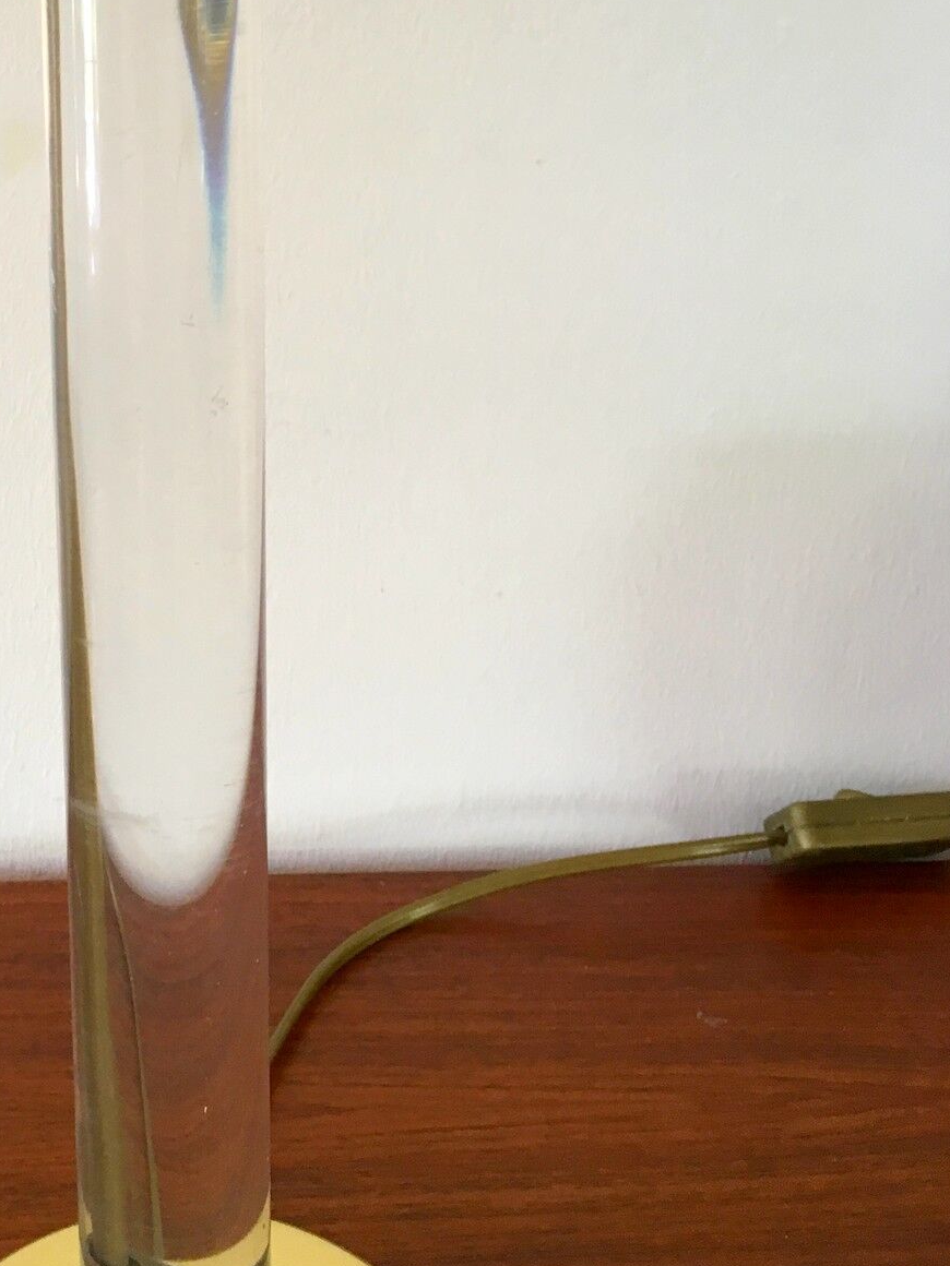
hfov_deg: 28.3
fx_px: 1830
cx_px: 152
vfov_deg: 36.9
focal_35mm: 50
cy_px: 256
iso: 100
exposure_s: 1/33
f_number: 2.2
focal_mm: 4.15
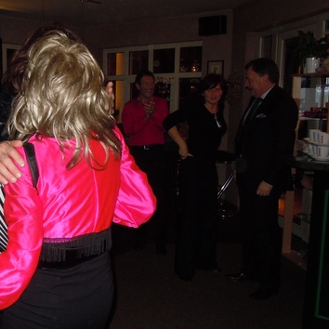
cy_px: 179
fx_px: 484
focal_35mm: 45
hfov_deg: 36.2
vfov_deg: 37.5
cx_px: 62
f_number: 3.5
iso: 250
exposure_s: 1/30
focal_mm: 5.4
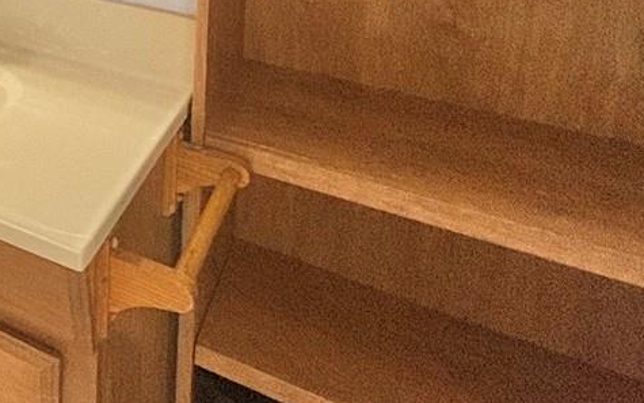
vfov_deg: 21.6
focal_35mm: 50
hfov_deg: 26.4
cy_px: -201
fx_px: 878
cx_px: -365
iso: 250
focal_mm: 2.22
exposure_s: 1/99
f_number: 2.2
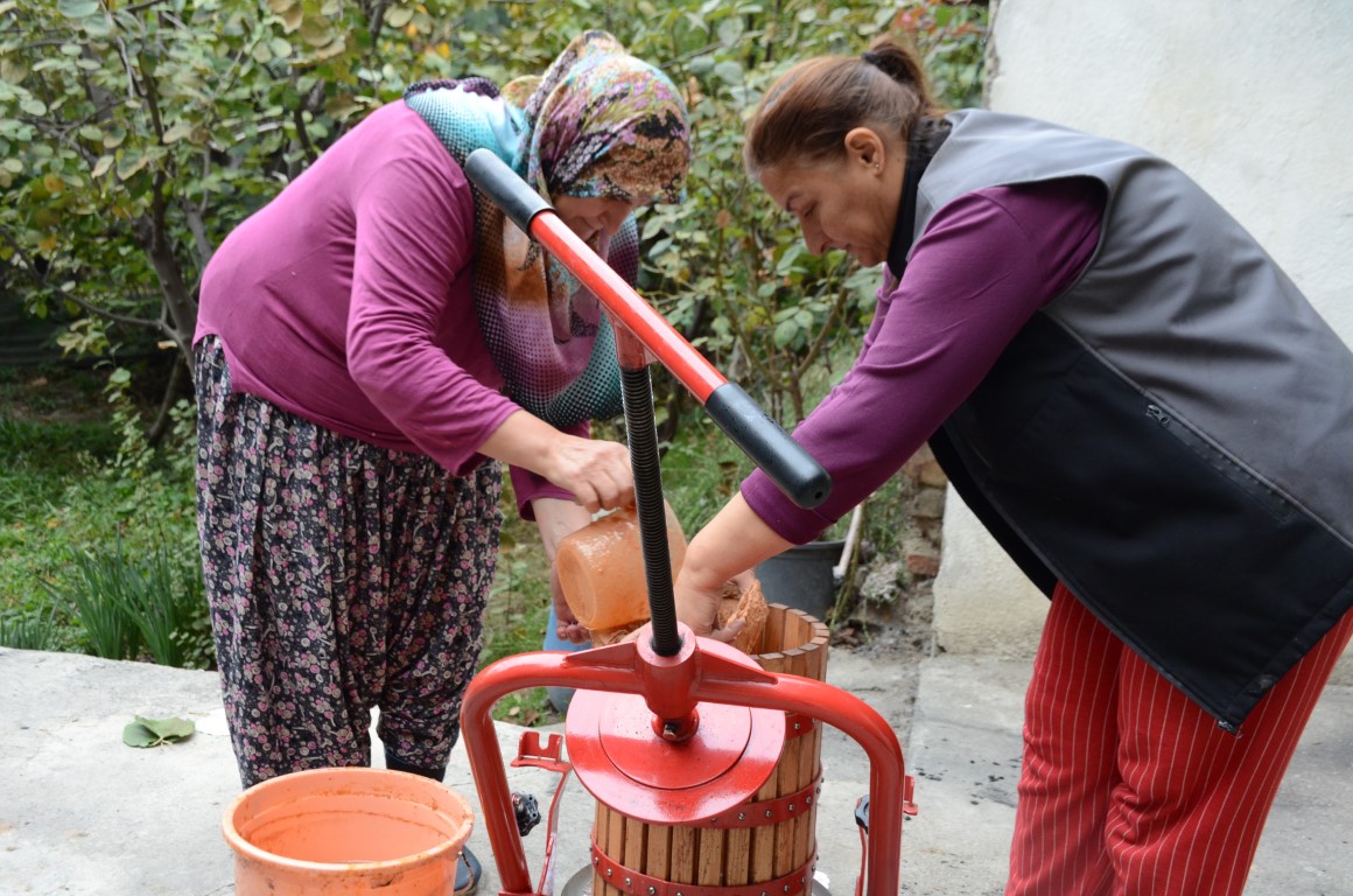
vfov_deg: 32.9
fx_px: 1519
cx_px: 676
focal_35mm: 40
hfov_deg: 48.0
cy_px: 448
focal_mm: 27
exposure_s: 1/200
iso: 1000
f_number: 7.1
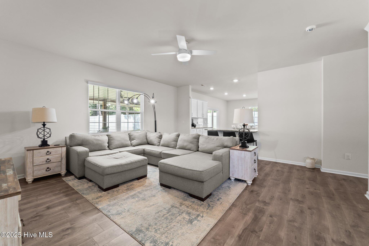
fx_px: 143
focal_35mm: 14
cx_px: 184
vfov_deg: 81.2
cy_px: 123
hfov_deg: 104.3
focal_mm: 14
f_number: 8
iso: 500
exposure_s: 1/3
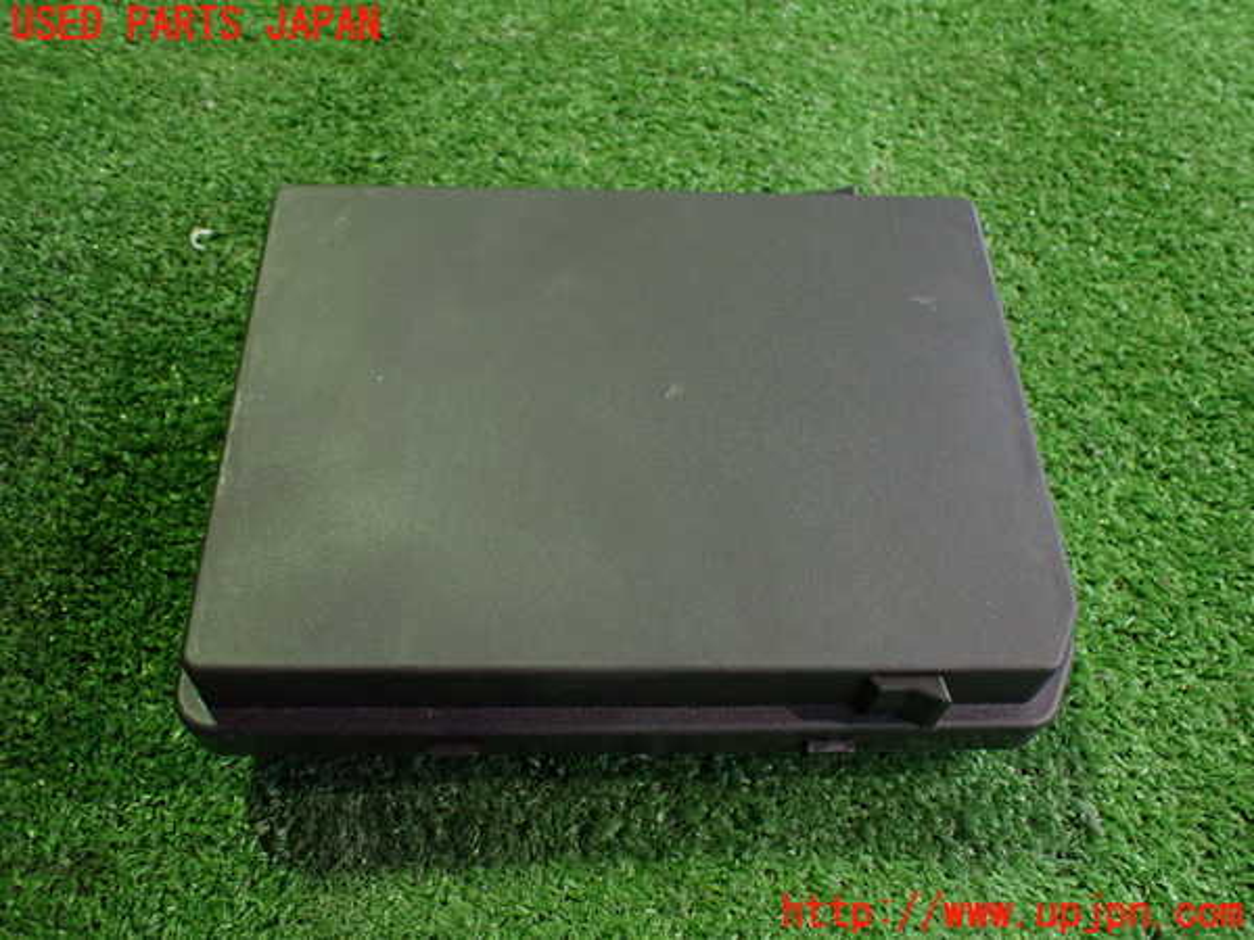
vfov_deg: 46.8
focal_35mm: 30
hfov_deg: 60.0
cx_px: 627
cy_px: 470
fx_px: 1087
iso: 800
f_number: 2.3
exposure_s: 1/60
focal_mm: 5.4
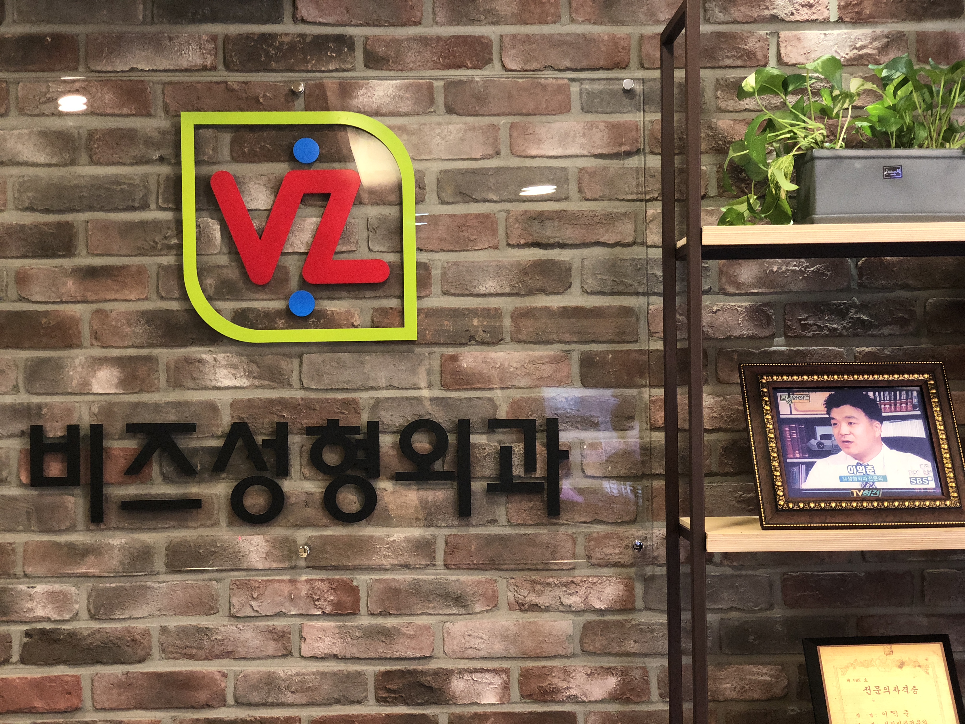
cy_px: 362
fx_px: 1450
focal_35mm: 52
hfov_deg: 36.8
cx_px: 482
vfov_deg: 28.0
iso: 100
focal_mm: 6
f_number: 2.4
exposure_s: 1/40
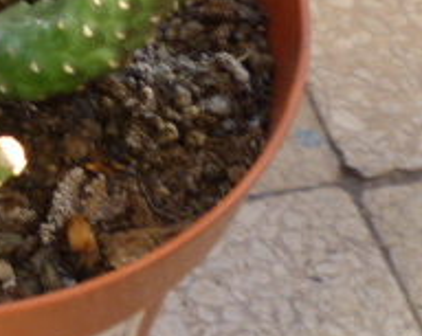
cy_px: -163
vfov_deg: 12.8
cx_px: -138
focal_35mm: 114
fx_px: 1422
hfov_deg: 16.0
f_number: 2.8
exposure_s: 1/60
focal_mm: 4.4
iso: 80
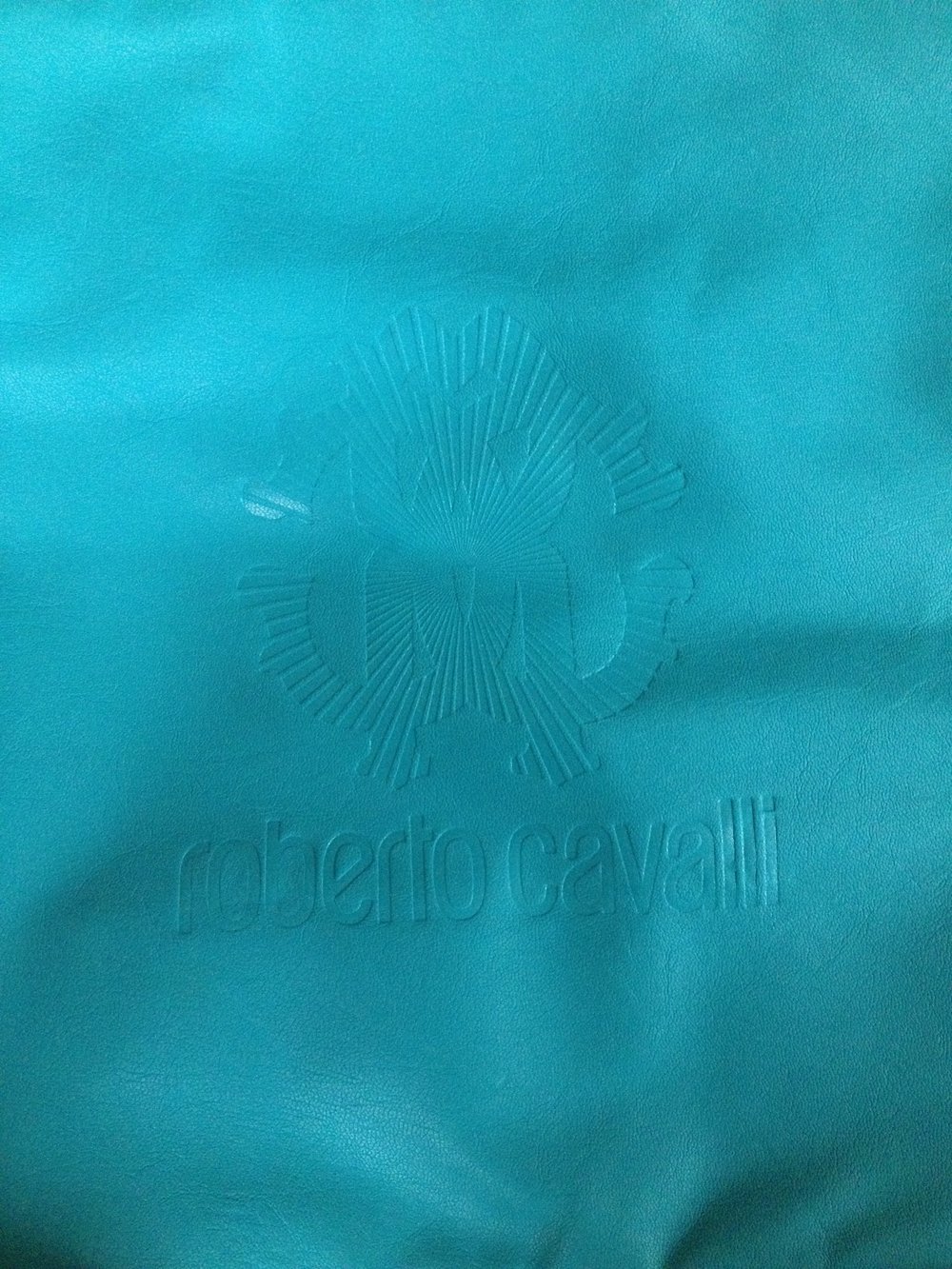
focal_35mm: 35
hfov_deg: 40.7
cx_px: 476
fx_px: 1283
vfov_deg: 52.6
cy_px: 634
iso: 320
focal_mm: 4.28
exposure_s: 1/15
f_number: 2.4
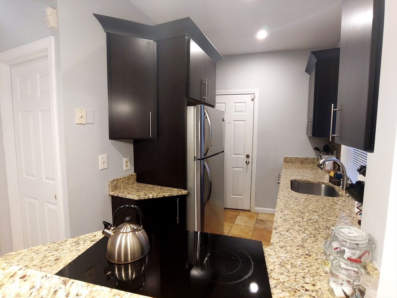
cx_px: 198
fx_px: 183
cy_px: 149
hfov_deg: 94.5
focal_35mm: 16
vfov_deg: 78.1
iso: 300
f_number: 1.9
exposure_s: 1/24
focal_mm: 2.18
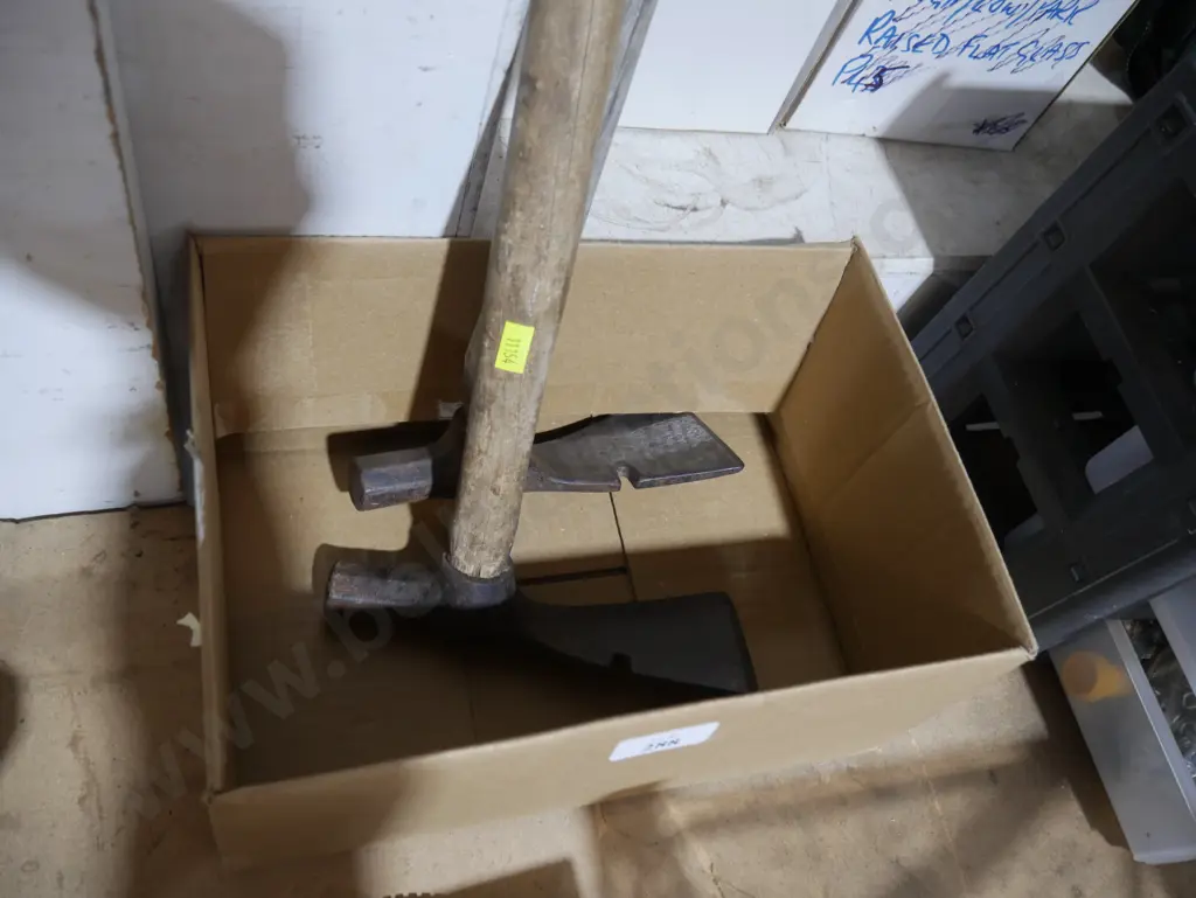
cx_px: 598
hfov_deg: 63.4
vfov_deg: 49.8
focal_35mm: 28
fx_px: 968
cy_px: 449
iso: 800
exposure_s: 1/60
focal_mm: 14
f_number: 3.5
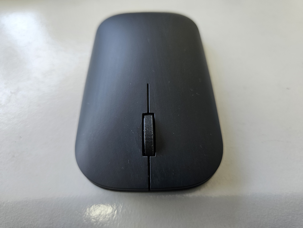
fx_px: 201
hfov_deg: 73.9
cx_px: 152
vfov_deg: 58.9
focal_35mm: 23
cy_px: 114
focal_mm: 5.4
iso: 320
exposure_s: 1/200
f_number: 1.8
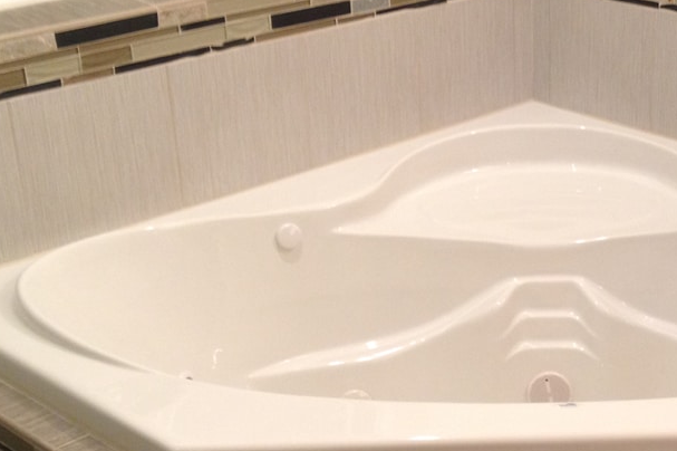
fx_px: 1504
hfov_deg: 24.7
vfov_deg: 17.0
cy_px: 311
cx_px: 588
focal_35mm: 80
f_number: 2.4
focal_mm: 4.28
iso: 100
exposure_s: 1/20
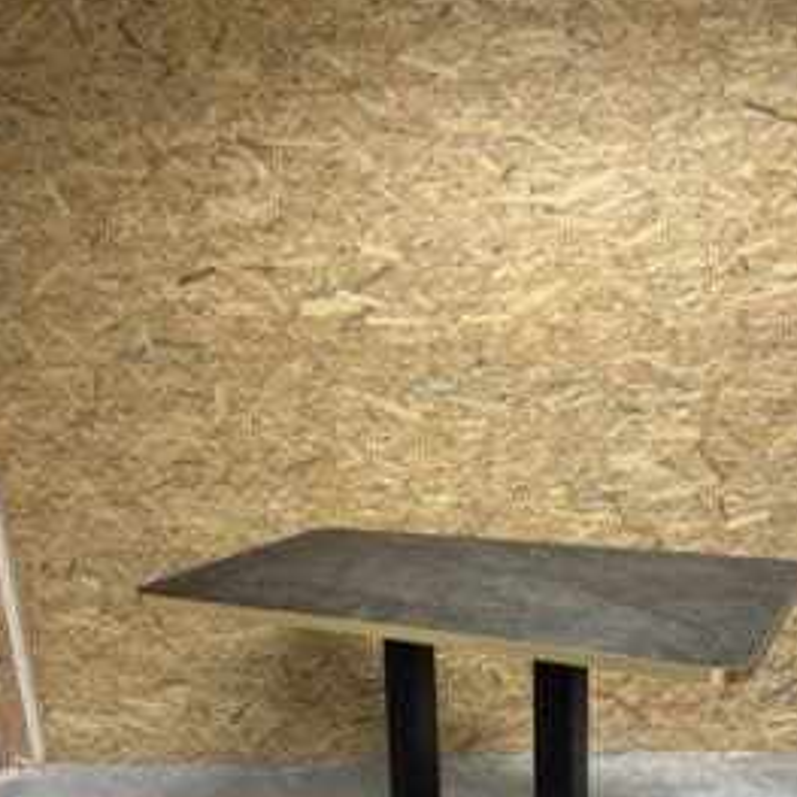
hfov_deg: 47.2
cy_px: 582
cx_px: 427
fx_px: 912
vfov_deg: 45.8
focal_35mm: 35
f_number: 1.6
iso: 100
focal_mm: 5.96
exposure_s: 1/50
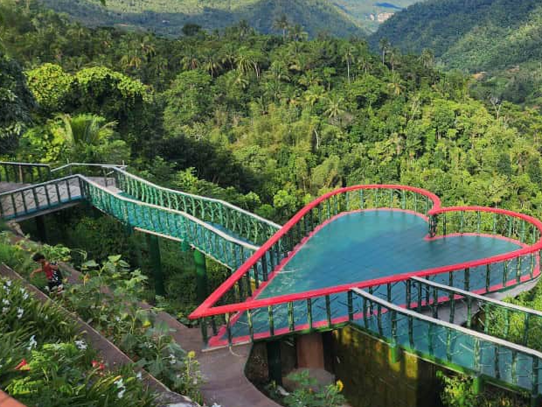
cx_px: 421
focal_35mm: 38
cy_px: 167
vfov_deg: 37.6
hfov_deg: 46.8
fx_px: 595
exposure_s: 1/895
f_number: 1.8
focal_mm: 6.4
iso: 12
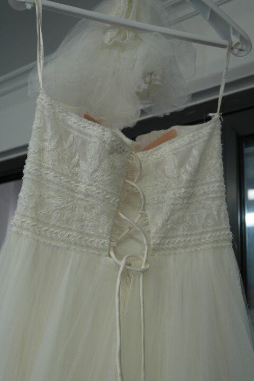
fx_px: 444
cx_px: 127
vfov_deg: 46.4
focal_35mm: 42
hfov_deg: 31.9
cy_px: 190
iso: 400
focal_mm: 28
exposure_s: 1/160
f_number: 4.5
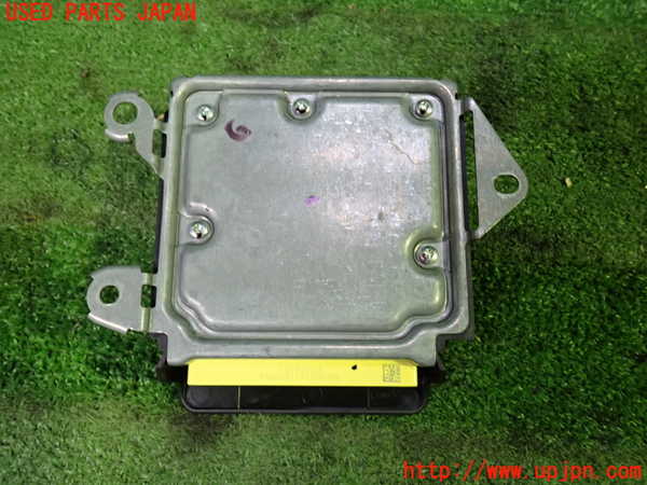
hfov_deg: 60.0
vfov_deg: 46.8
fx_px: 561
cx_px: 324
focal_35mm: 30
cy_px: 242
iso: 250
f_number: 2.3
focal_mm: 5.4
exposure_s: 1/30
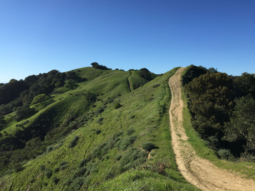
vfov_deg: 48.2
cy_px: 96
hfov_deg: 61.7
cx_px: 128
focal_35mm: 29
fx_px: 214
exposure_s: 1/1647
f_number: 2.2
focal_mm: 4.15
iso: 32
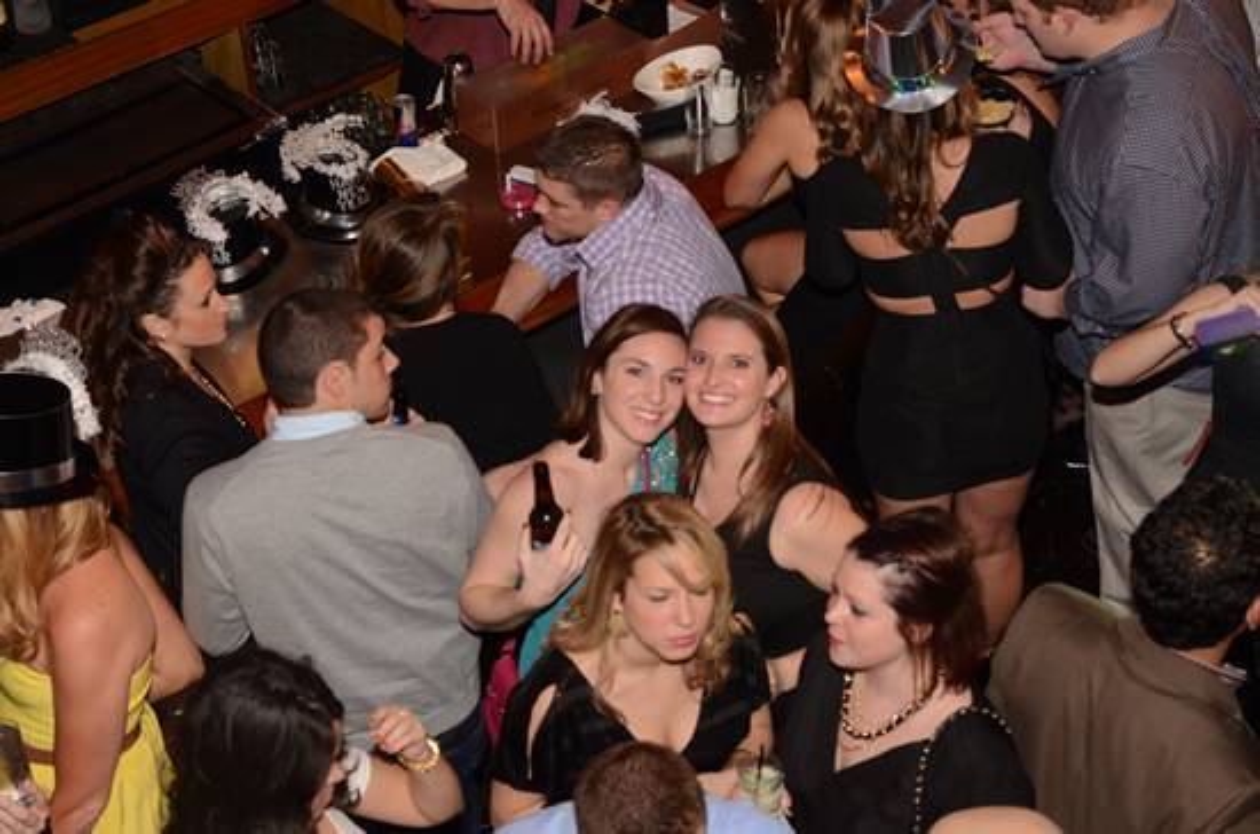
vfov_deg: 18.1
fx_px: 2619
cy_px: 417
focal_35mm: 75
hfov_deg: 27.1
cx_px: 630
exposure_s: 1/40
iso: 1250
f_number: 5.6
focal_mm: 50
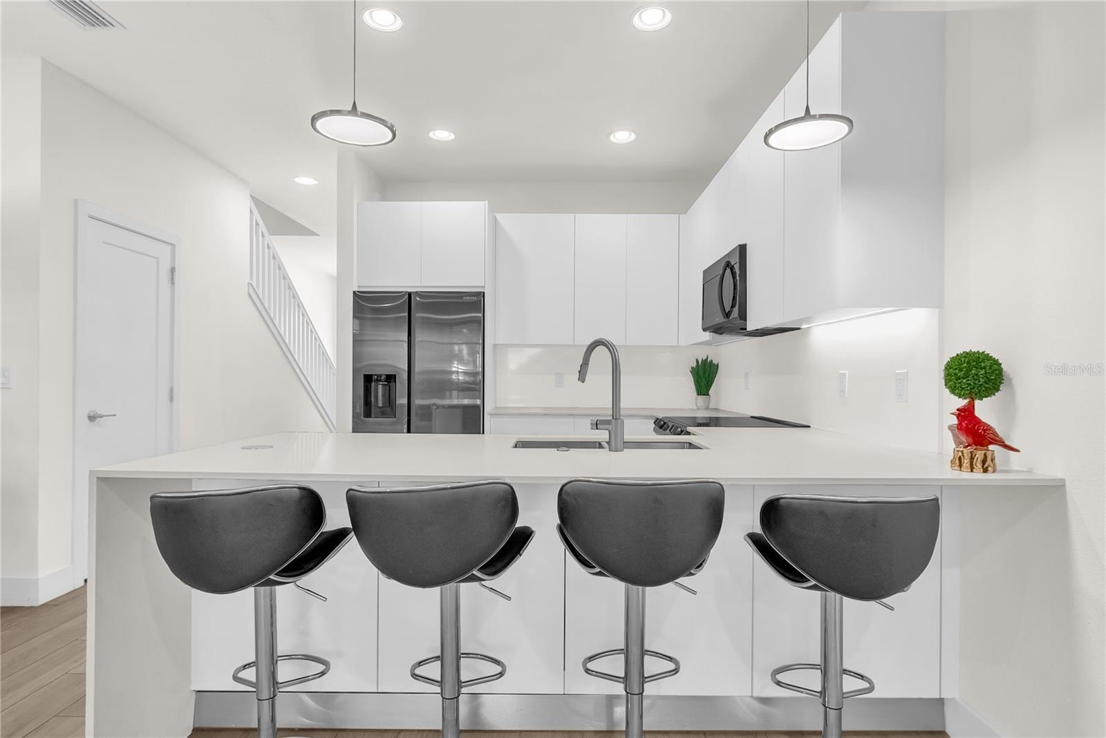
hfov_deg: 88.4
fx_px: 569
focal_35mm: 18
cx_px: 553
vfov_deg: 66.0
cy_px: 369
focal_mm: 18.5
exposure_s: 1/3200
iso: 1600
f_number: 7.1
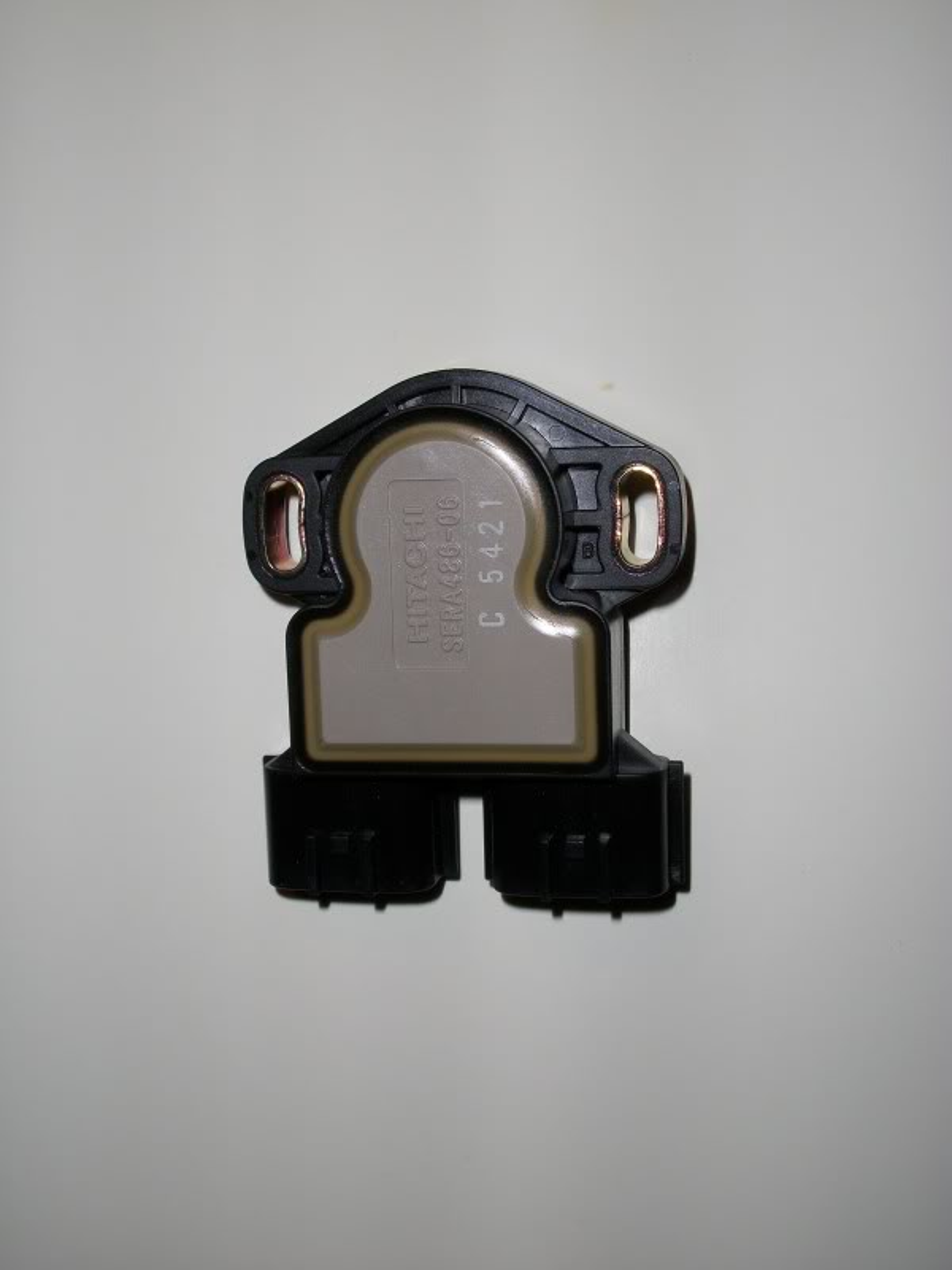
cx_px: 476
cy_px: 635
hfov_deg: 32.9
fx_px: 1613
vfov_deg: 42.9
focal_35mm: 44
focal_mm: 7.8
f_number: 3.5
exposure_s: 1/80
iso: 80
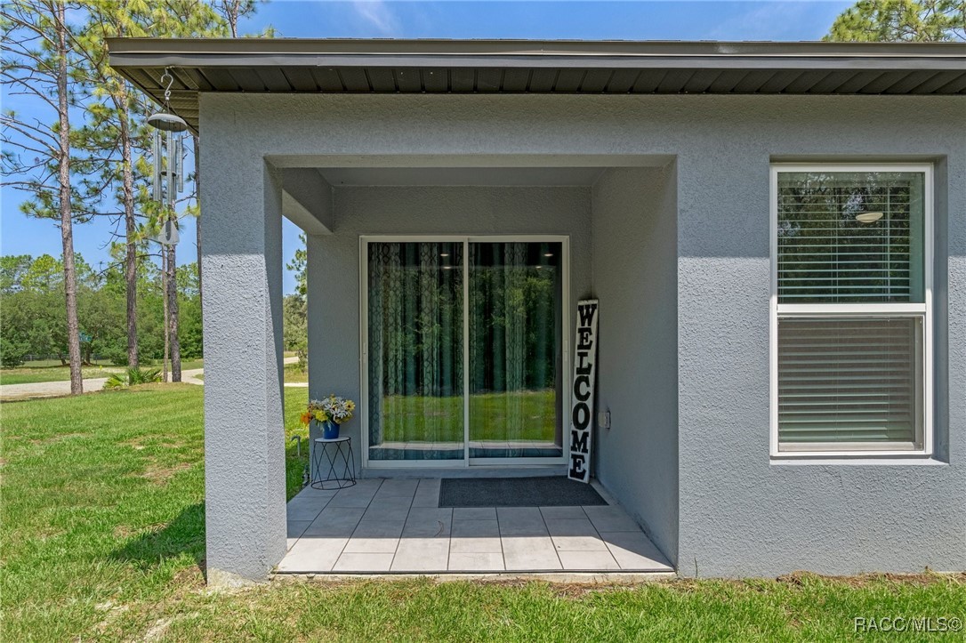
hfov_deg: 77.3
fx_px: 603
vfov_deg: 56.1
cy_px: 322
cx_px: 483
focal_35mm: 22
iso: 320
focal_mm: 15
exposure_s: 1/750
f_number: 8
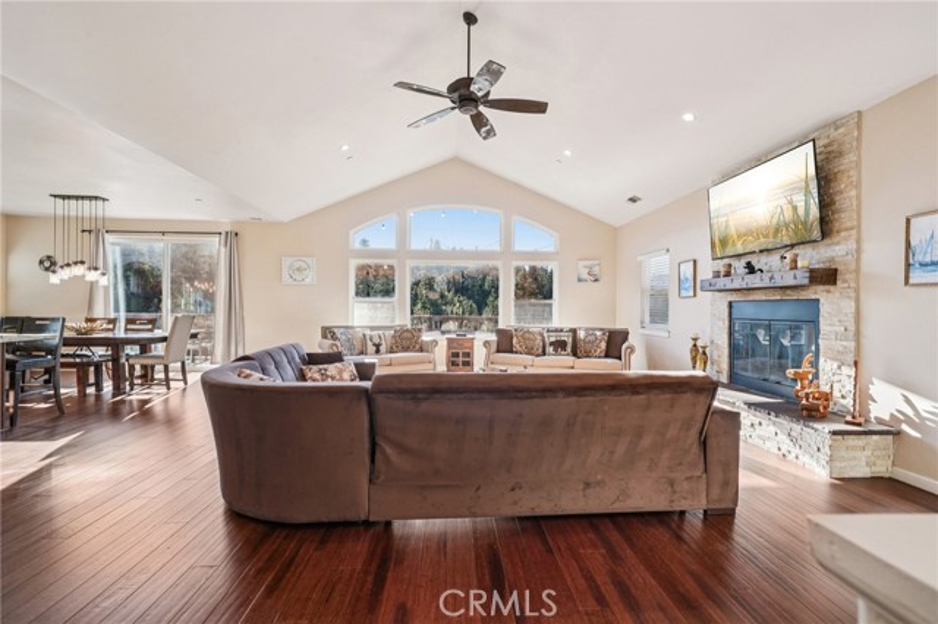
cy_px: 312
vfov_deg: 73.7
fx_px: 417
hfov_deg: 96.8
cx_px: 469
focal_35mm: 16
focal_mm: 16
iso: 160
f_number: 8
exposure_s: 1/30
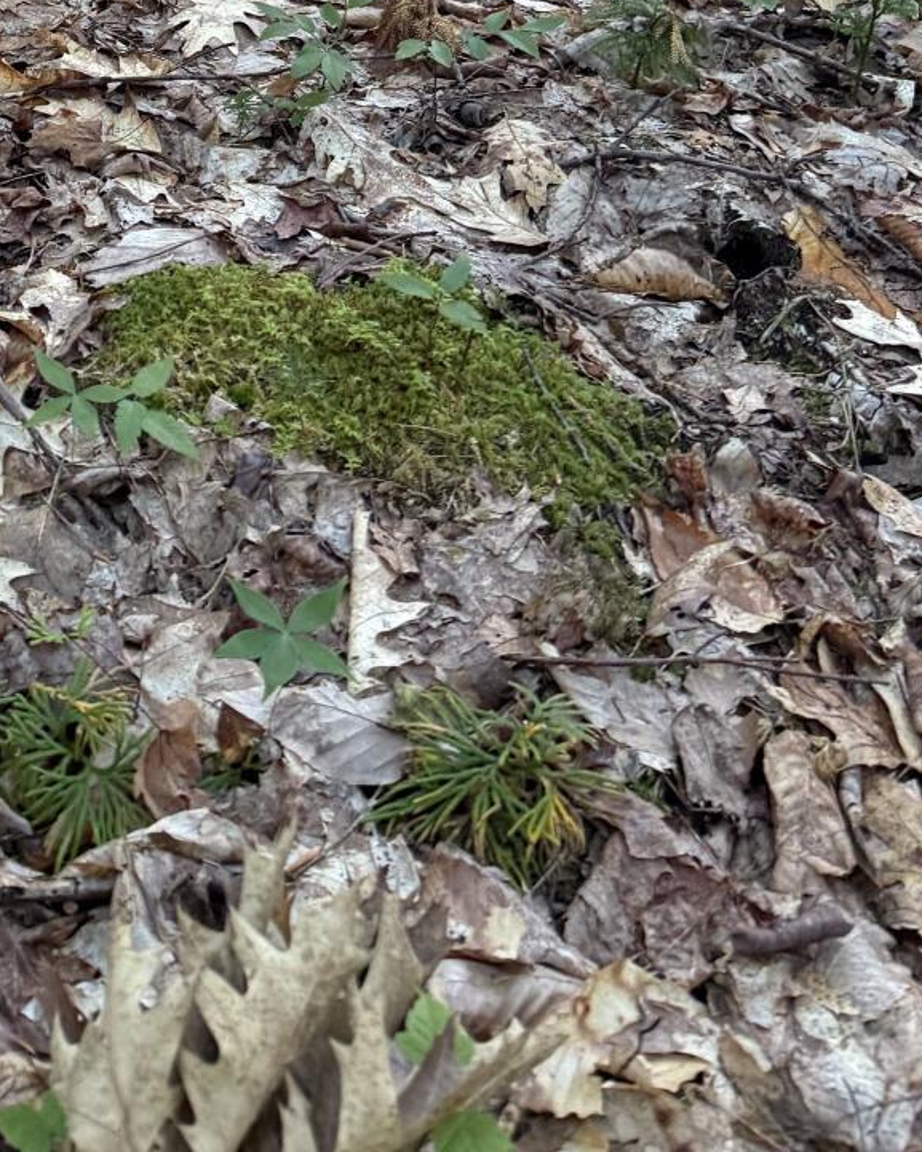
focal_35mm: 65
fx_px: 2217
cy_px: -344
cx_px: -32
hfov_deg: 22.5
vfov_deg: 25.2
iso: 250
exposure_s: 1/60
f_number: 1.78
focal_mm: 6.76
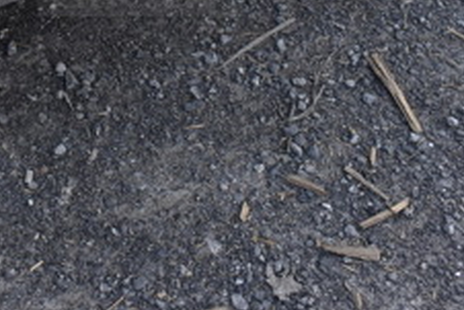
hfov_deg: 26.4
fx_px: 941
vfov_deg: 17.5
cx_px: 14
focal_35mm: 73
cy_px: -92
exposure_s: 1/250
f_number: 8
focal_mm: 18
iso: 180
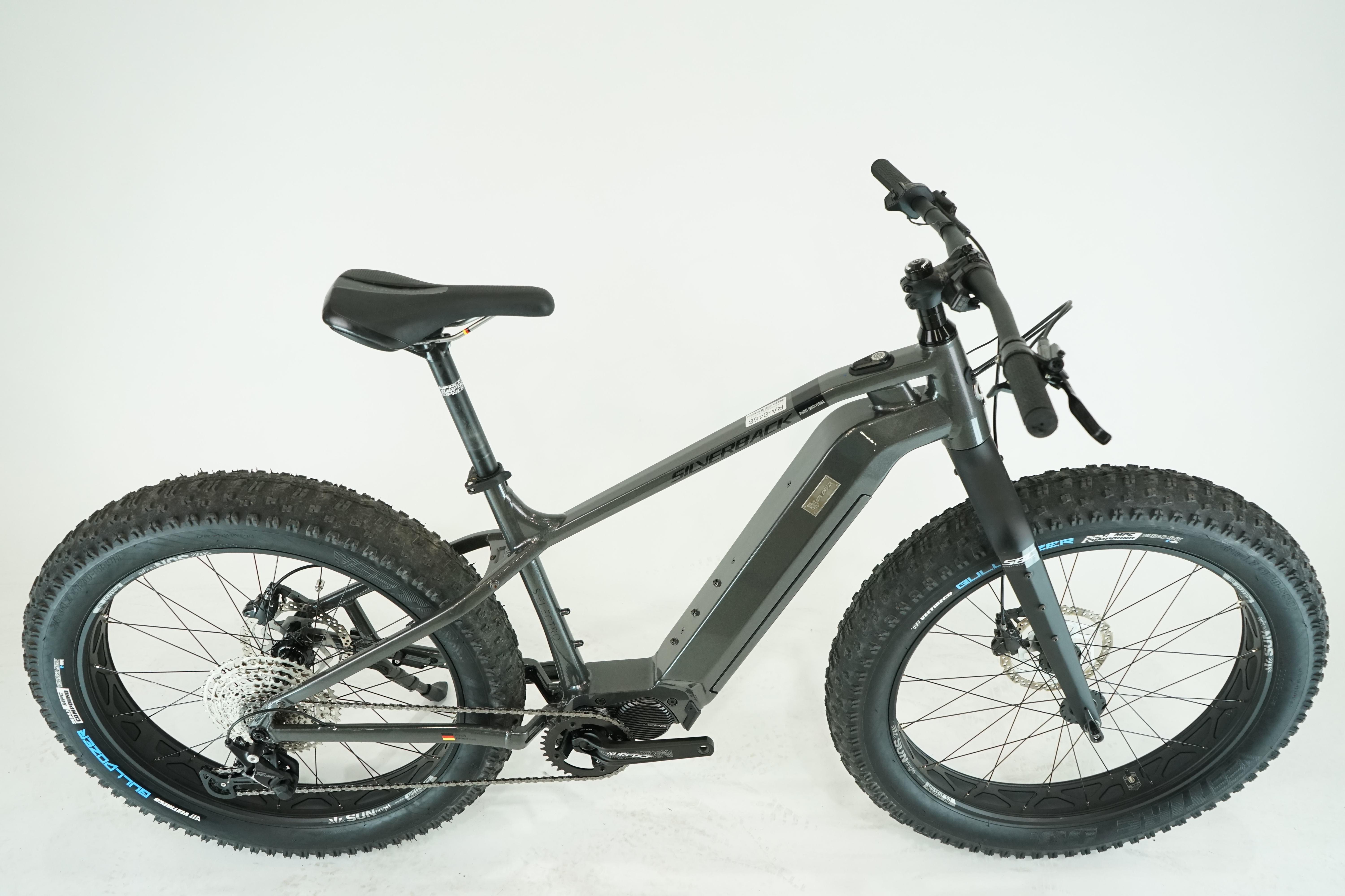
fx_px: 1083
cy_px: 448
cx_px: 672
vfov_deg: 45.0
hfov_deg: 63.7
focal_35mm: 29
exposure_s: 1/200
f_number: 5.6
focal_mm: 29
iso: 1600
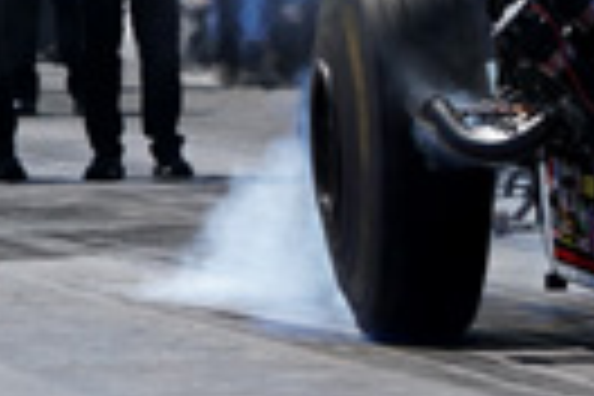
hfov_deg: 3.0
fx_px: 11269
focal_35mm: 683
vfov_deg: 2.0
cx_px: 1030
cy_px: -108
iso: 320
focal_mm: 120
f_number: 6.3
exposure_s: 1/1000
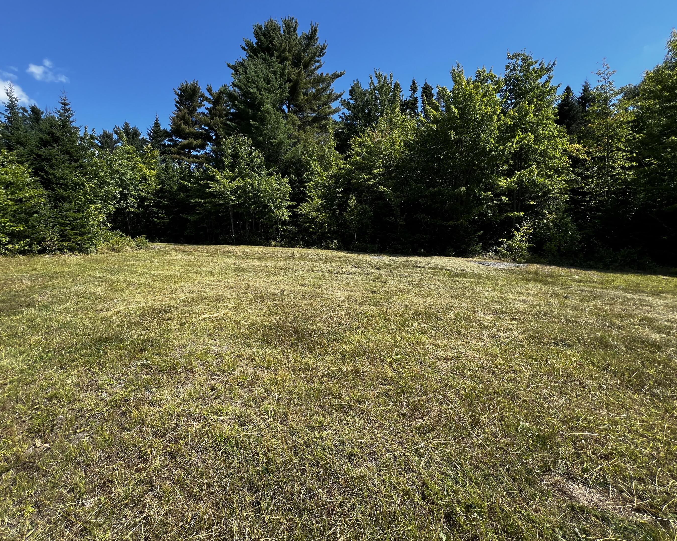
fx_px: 281
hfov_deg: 100.6
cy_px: 266
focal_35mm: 14
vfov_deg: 88.0
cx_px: 324
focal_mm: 1.57
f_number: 1.8
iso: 32
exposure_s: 1/791
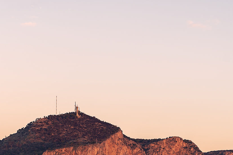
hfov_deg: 14.6
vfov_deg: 9.7
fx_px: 906
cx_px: 65
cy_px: 178
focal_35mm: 140
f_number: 8
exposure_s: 1/20
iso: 100
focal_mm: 48
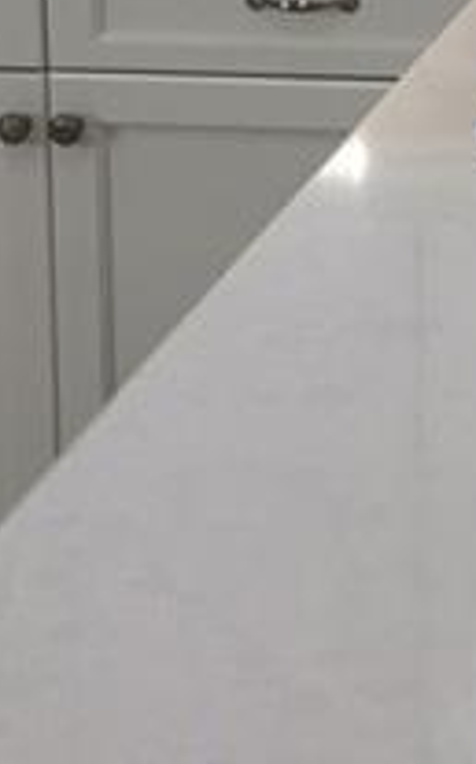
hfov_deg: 10.8
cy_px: -295
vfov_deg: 17.0
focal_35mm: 114
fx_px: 2371
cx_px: 827
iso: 32
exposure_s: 1/40
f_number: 2.2
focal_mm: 4.15
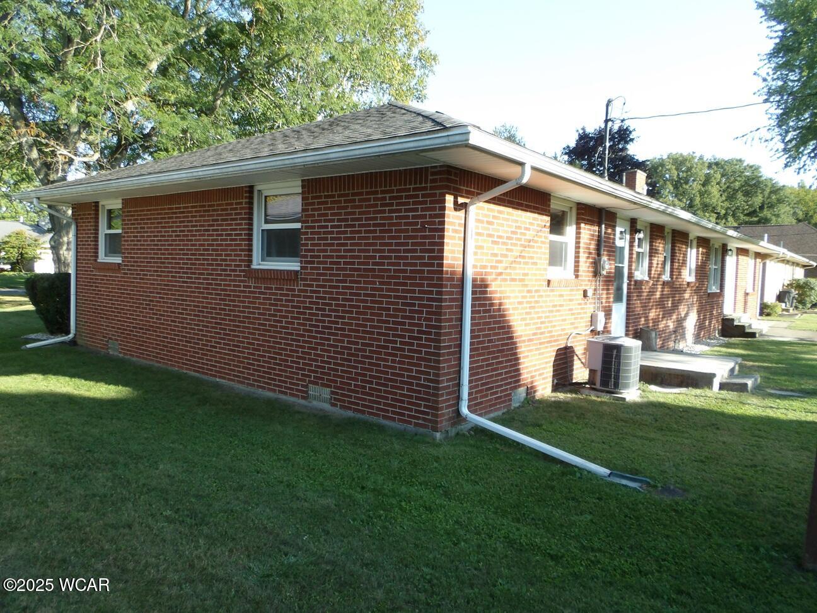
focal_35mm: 23
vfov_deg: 58.9
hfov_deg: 73.9
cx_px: 408
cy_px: 306
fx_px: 543
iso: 100
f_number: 4.1
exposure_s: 1/133
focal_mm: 4.2
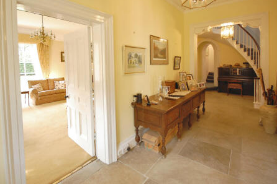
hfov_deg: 96.8
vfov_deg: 73.7
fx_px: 123
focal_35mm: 16
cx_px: 137
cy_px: 94
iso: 200
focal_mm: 10
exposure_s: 1/15
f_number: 4
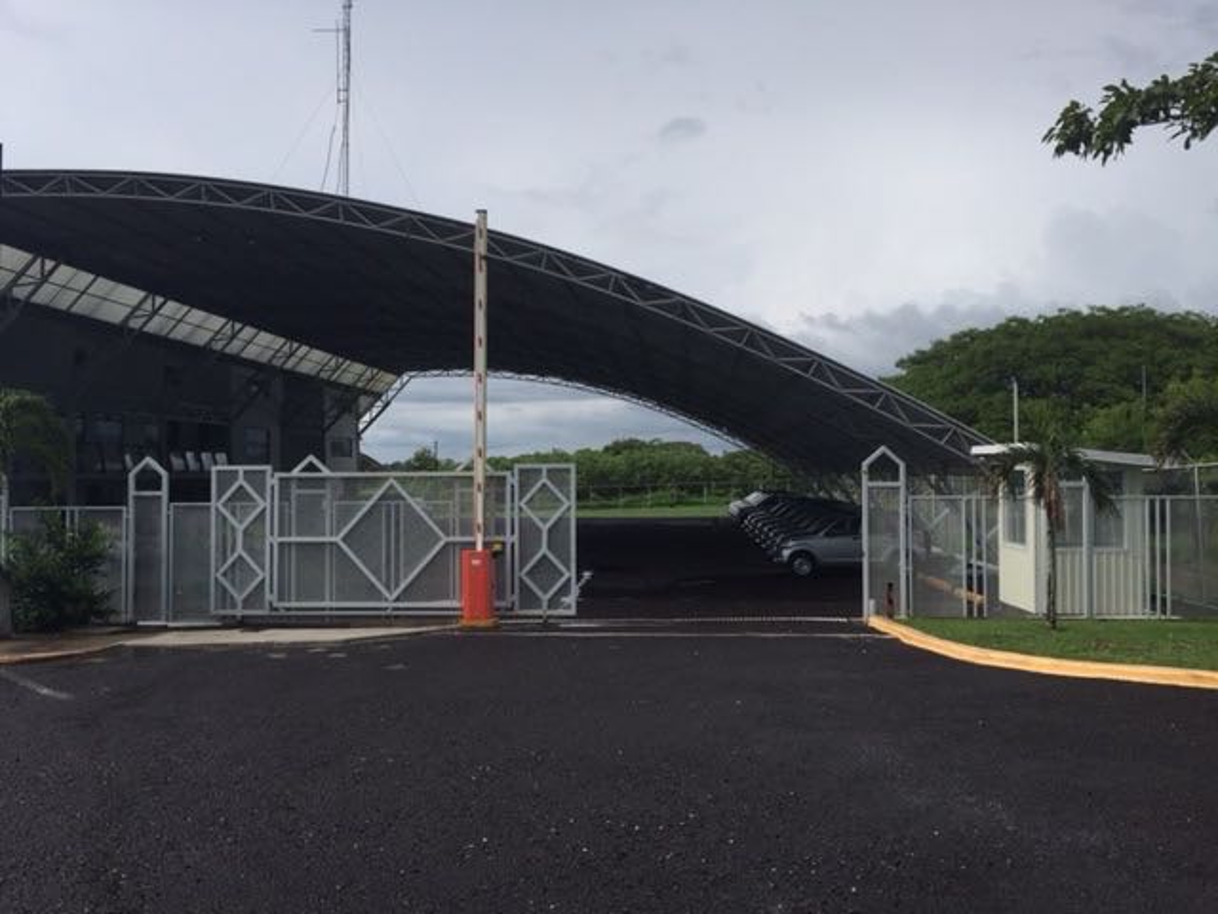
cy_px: 457
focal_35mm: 29
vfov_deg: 48.2
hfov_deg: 61.7
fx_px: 1020
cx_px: 609
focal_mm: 4.15
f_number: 2.2
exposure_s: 1/3049
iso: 32
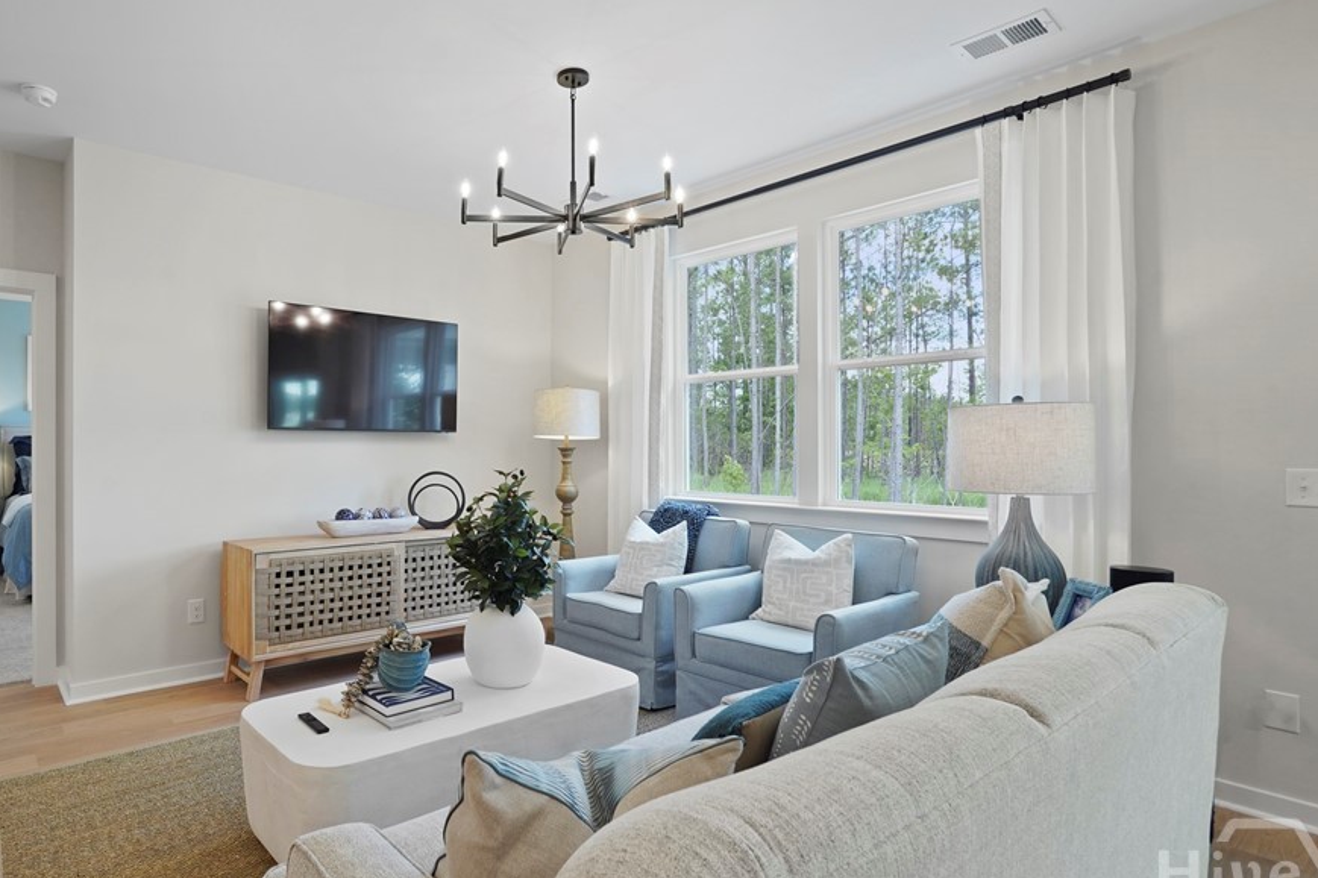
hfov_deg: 83.0
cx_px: 531
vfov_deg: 61.9
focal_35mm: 20
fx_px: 732
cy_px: 438
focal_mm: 16
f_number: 9
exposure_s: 1/8
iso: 320
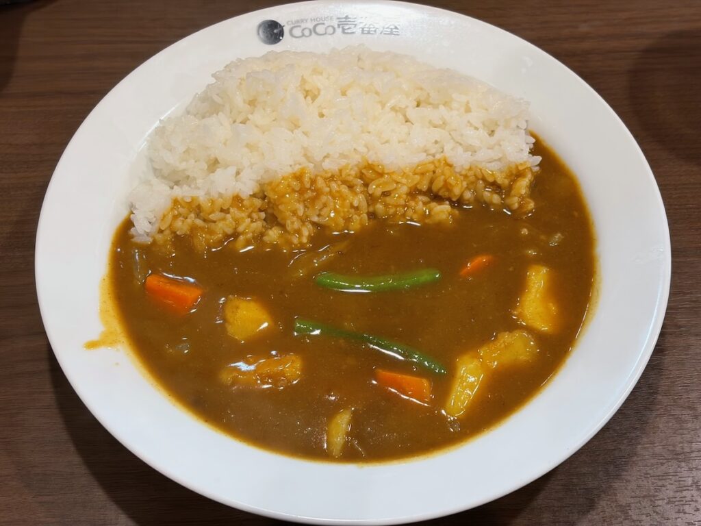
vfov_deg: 28.0
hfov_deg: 36.8
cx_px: 350
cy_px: 263
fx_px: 1053
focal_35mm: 52
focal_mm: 5.96
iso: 80
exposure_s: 1/59
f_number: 1.6
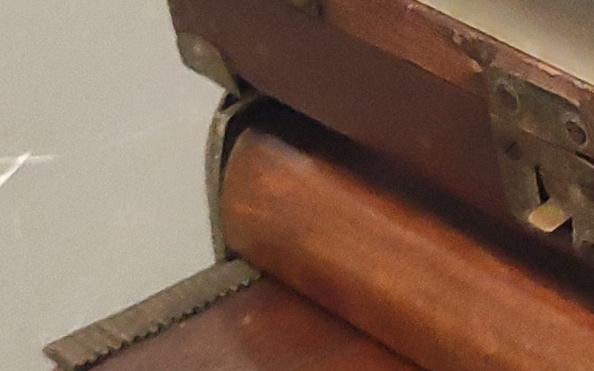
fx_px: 2994
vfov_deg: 6.9
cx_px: 1067
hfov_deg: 10.6
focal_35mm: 185
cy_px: -324
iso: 843
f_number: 1.89
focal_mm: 5.43
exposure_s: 1/33
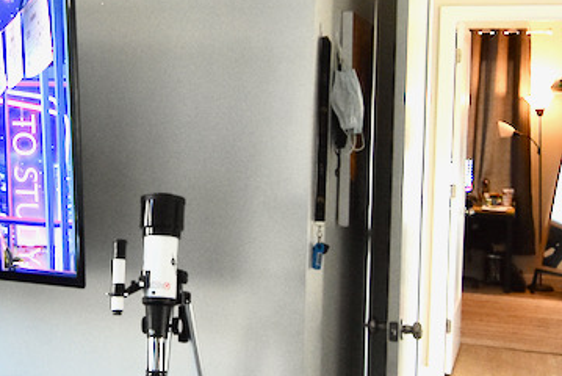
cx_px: 99
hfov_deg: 32.9
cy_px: 97
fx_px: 918
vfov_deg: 22.9
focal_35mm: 59
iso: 1250
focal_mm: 11
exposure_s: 1/60
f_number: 4
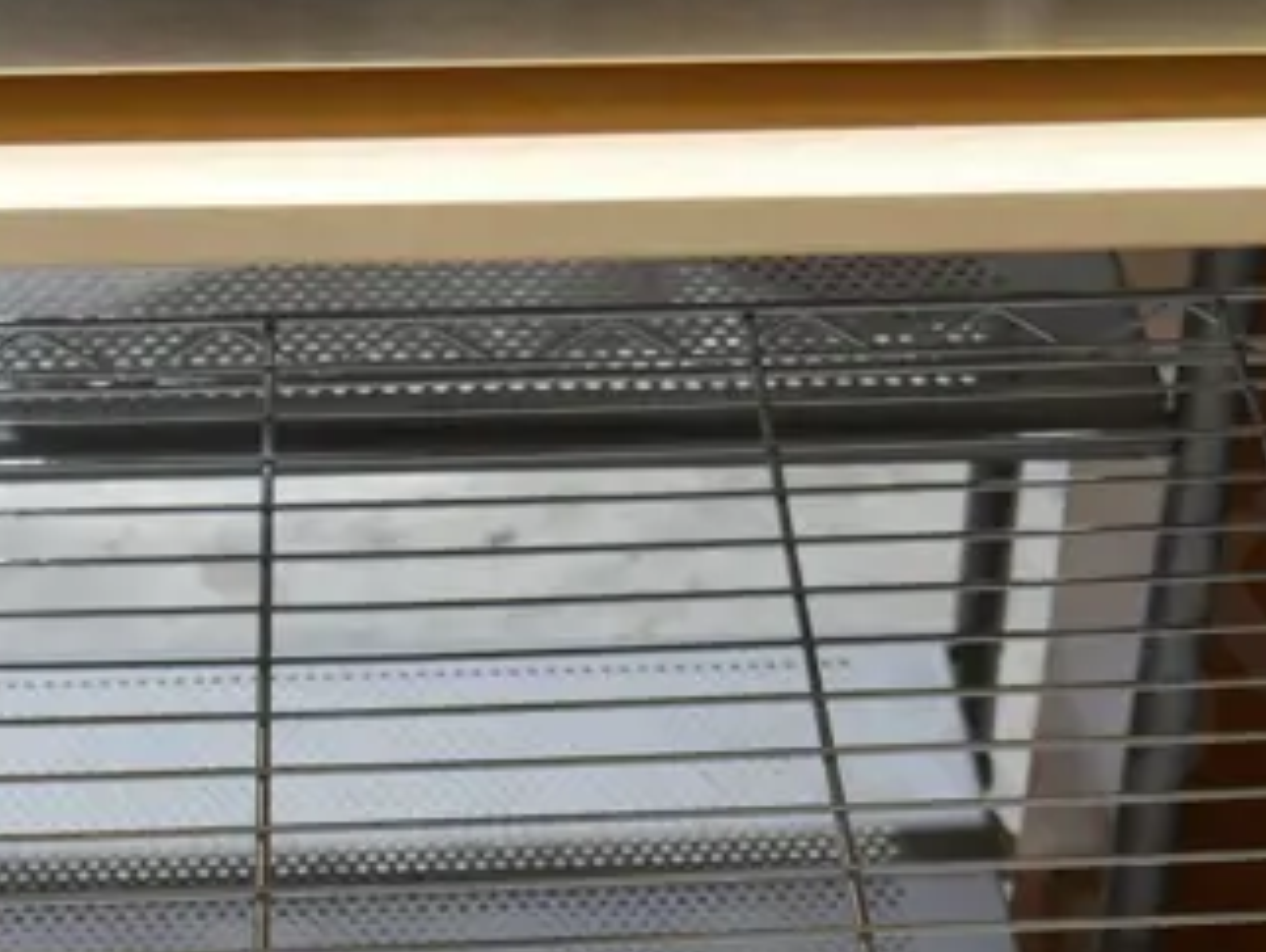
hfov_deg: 22.0
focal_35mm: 89
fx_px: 3257
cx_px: 649
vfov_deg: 16.1
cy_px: 1060
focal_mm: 14
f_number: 3.5
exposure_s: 1/60
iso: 320
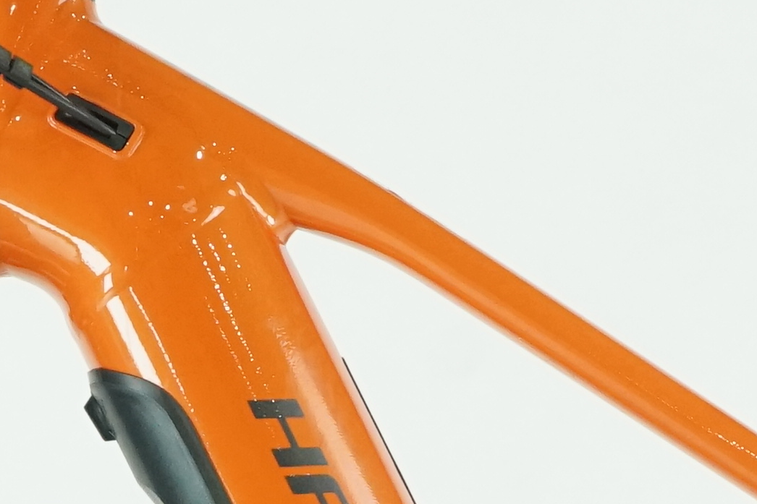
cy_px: 715
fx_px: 6391
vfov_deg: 4.5
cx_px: 648
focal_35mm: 304
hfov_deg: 6.8
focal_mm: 53
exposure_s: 1/200
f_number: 7.1
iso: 2500
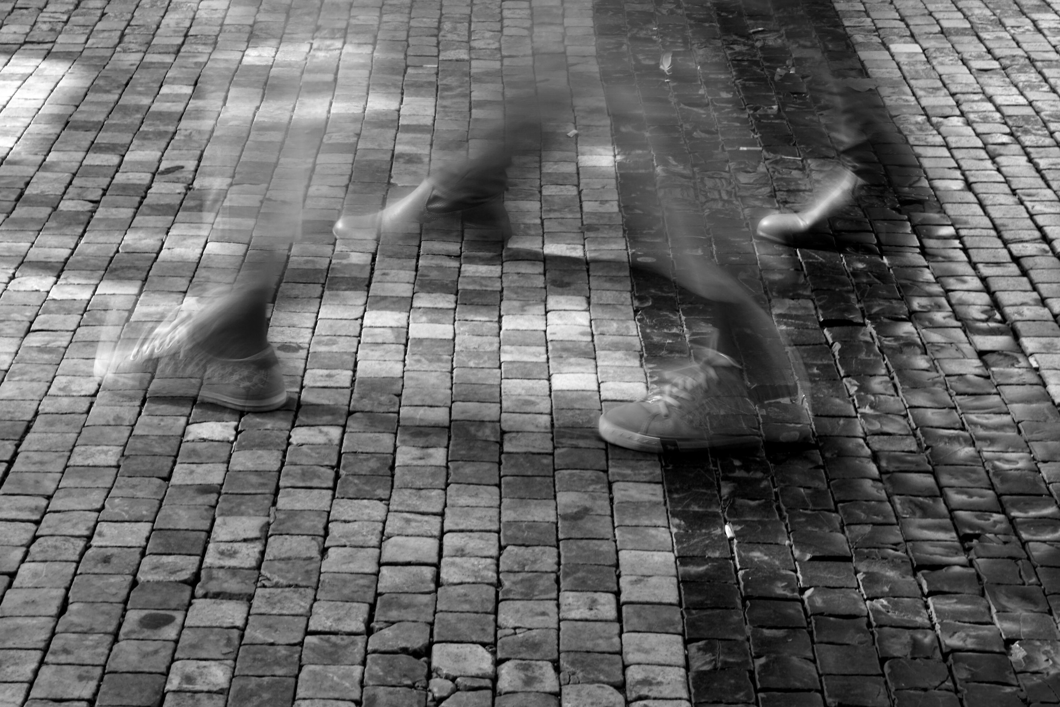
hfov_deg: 27.0
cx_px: 530
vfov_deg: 18.2
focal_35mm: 75
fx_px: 2208
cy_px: 354
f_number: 25
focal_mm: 50
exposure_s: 1/4
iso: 100
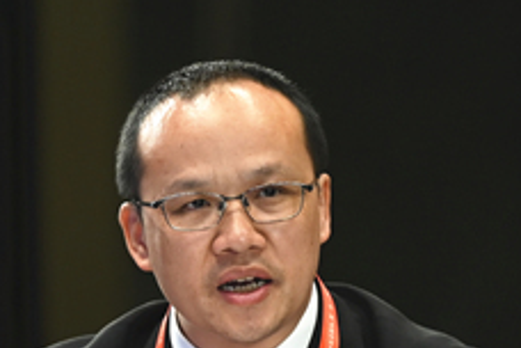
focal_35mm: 788
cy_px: 263
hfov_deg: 2.6
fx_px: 11403
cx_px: 178
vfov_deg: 1.7
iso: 640
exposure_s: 1/200
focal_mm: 200
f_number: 2.8
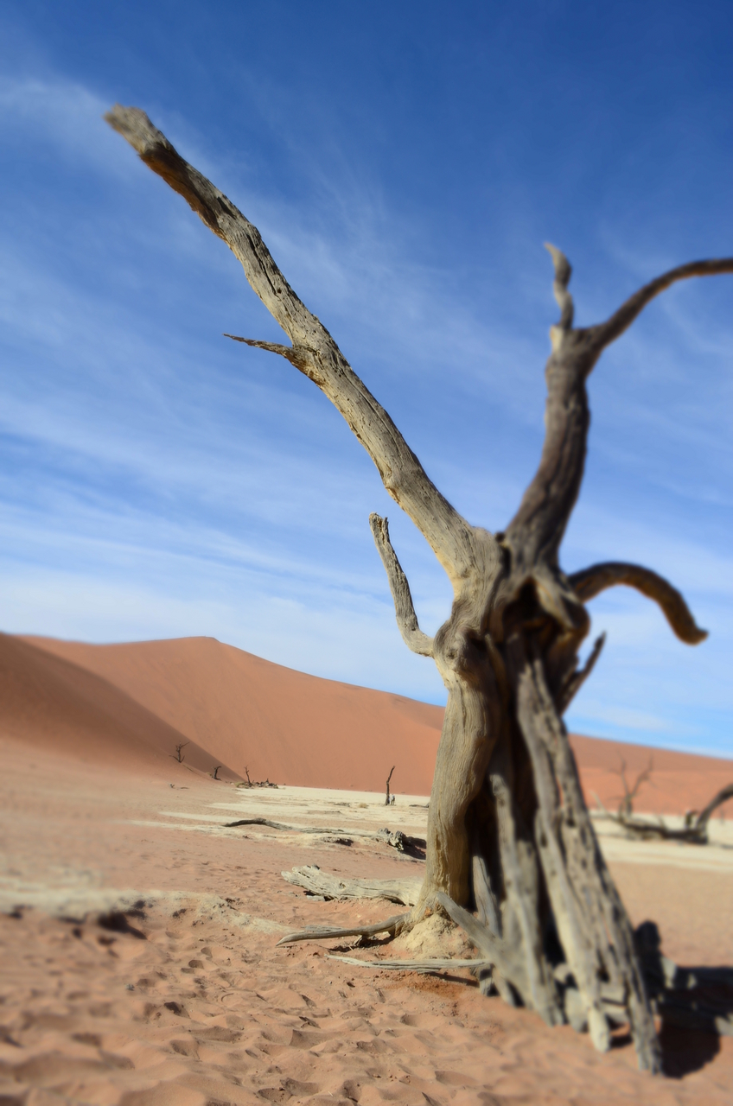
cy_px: 553
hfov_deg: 47.7
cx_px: 366
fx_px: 828
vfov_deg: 67.5
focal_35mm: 27
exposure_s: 1/160
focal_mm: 18
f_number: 11
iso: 100
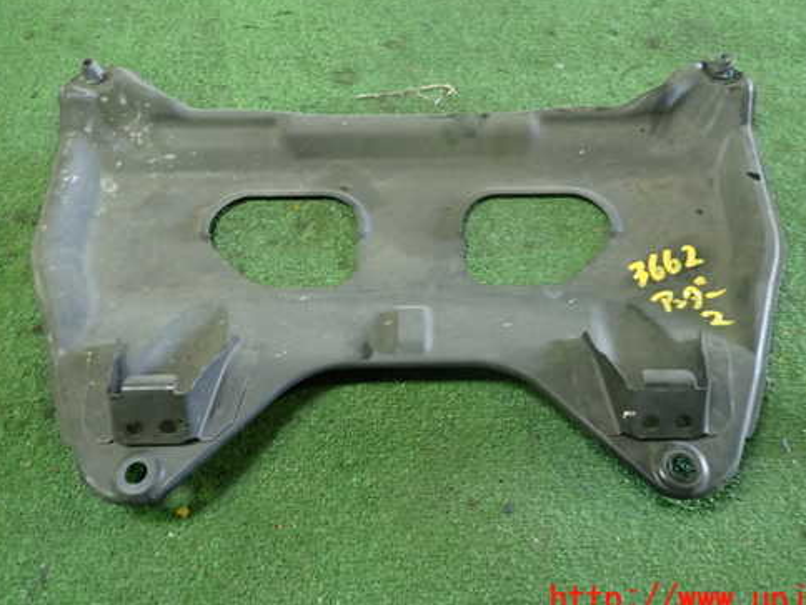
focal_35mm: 31
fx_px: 722
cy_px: 247
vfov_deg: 45.2
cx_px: 426
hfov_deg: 58.3
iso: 320
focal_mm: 4.5
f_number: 2
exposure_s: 1/30
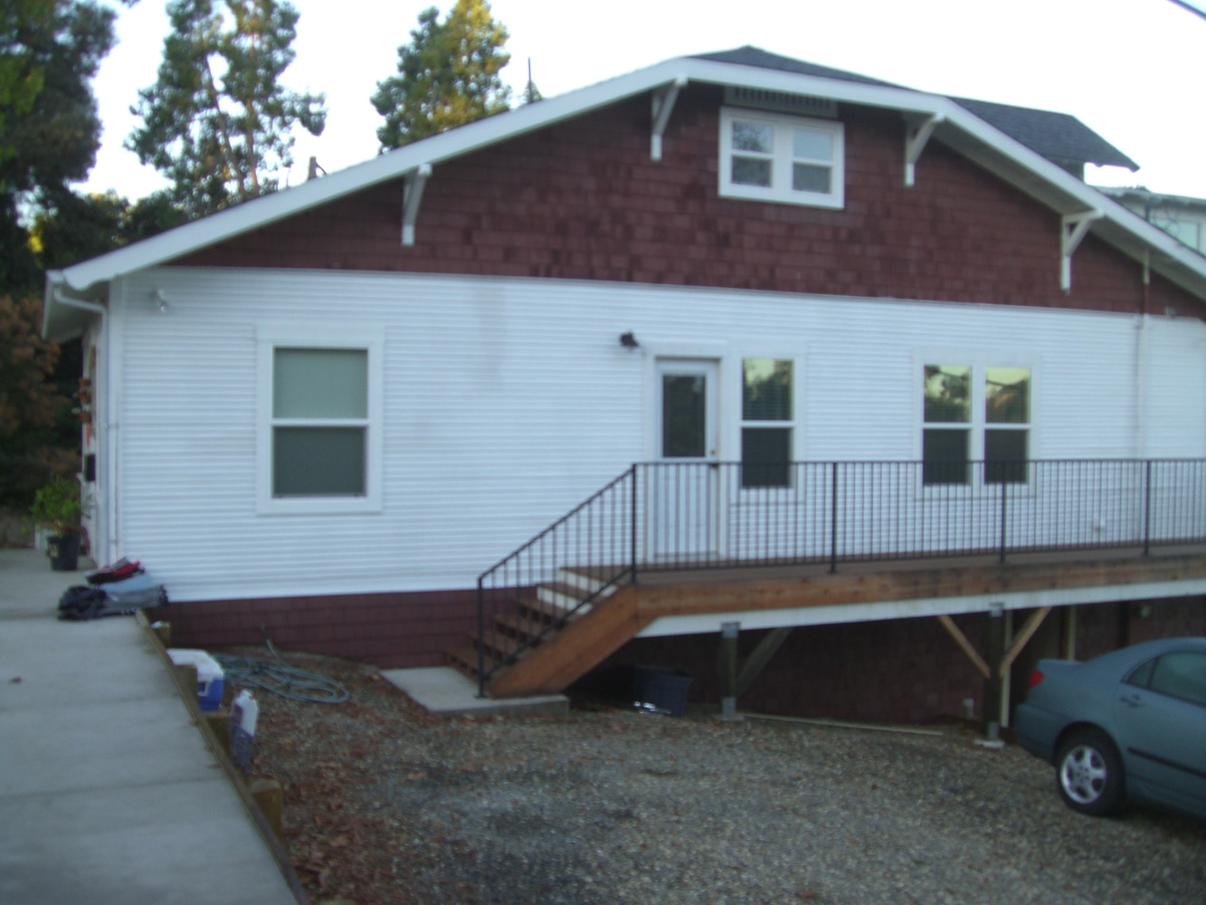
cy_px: 452
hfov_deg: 49.0
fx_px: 1324
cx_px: 603
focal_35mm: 38
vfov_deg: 37.7
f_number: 2.7
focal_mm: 6.2
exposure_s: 1/100
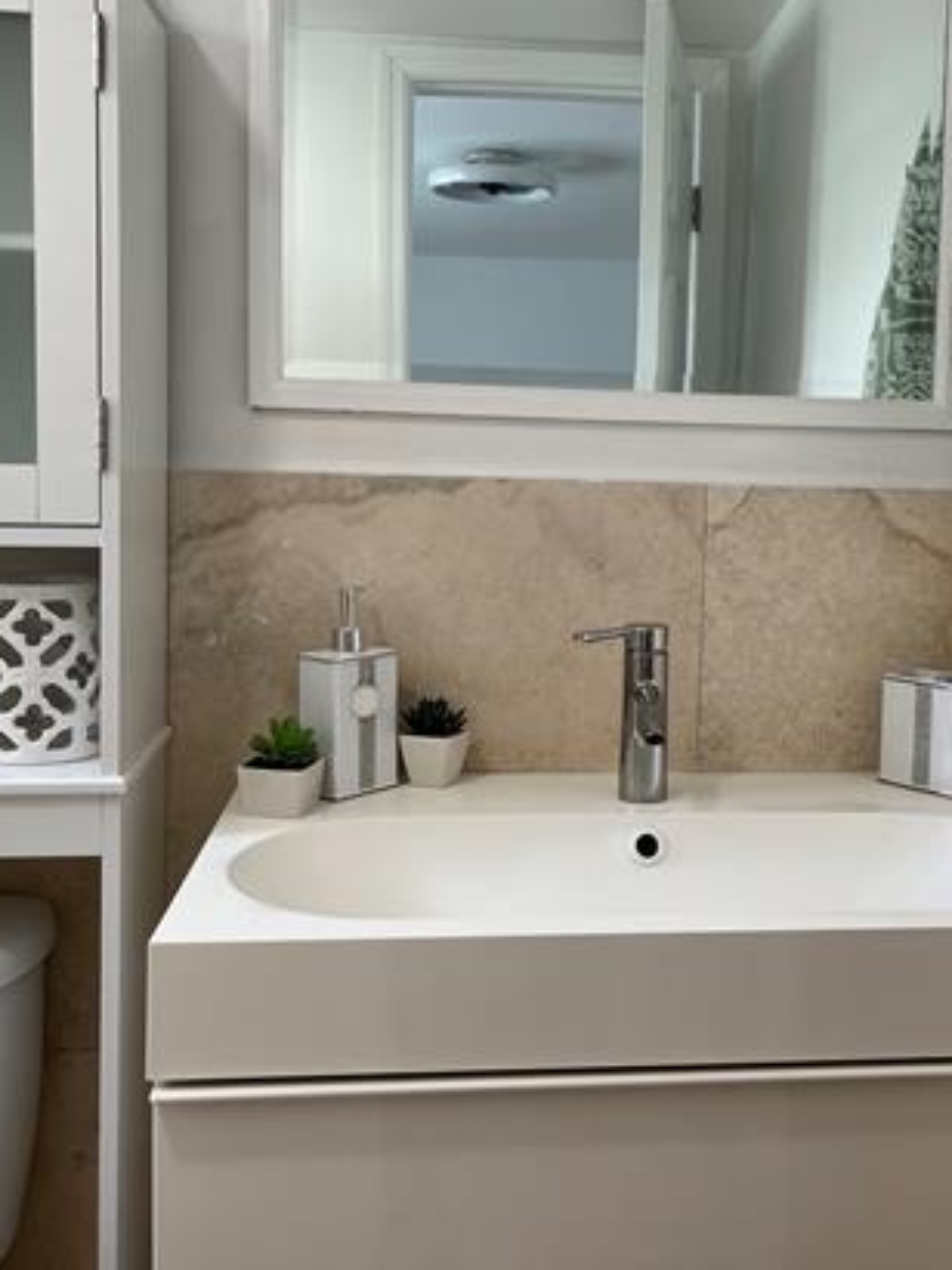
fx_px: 1394
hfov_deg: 37.4
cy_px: 565
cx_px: 612
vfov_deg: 48.9
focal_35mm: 38
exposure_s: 1/120
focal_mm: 5.1
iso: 50
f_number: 1.6
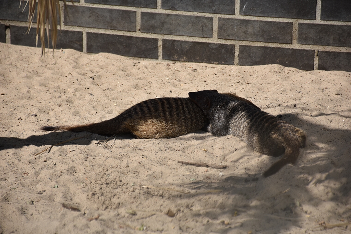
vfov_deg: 6.5
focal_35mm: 210
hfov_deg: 9.8
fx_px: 2048
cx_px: 176
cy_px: 117
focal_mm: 140
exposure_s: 1/1600
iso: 400
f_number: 5.6
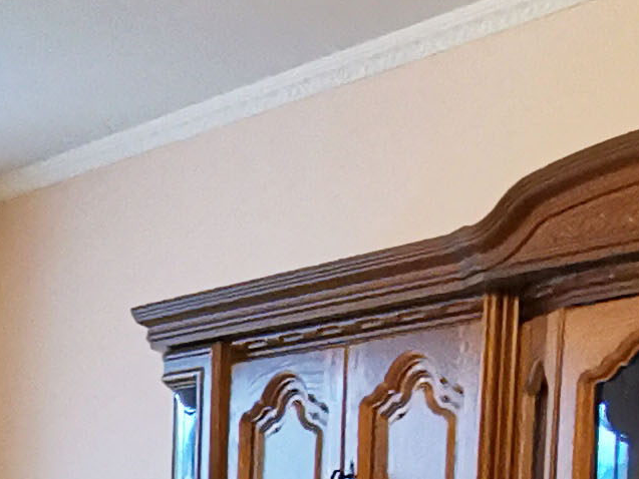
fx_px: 2271
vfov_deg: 11.2
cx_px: -454
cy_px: 887
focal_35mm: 123
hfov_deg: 14.4
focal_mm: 2.23
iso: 400
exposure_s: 1/33.3
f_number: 2.2
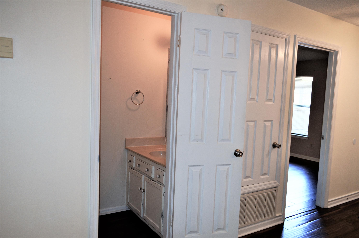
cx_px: 180
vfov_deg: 47.7
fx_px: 269
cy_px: 119
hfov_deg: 67.5
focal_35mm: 27
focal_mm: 18
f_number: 3.5
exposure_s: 1/60
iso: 1100
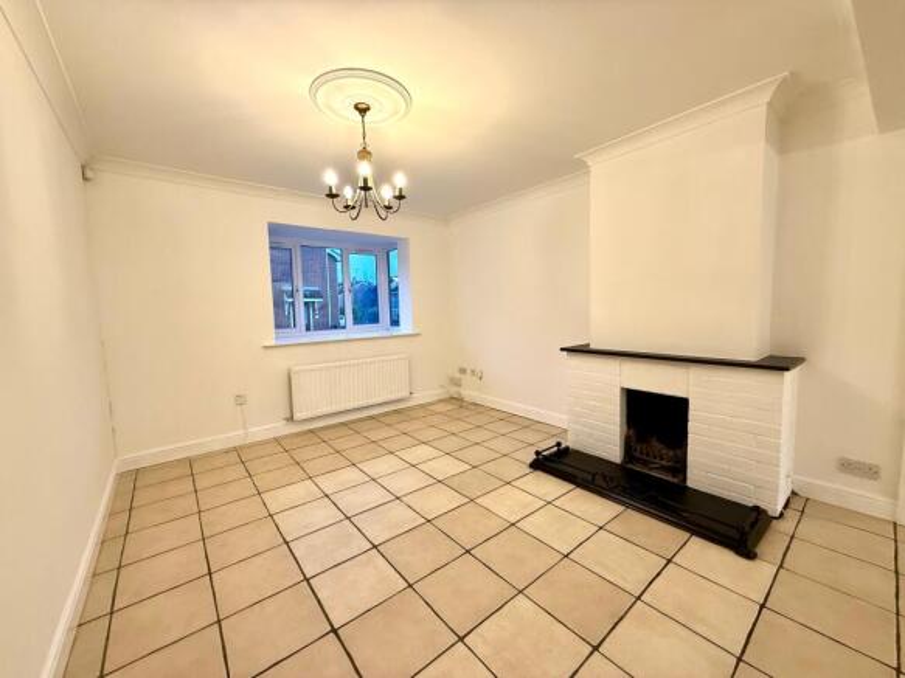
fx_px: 366
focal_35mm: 14
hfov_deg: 102.1
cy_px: 339
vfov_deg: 85.7
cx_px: 452
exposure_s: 1/50
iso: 200
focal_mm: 2.22
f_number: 2.2
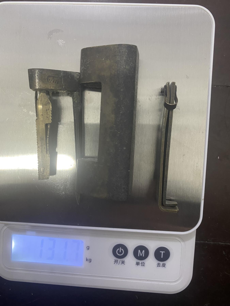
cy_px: 153
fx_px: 230
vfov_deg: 67.3
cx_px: 115
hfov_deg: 53.1
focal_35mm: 26
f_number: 1.8
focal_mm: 4.25
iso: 250
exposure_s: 1/50
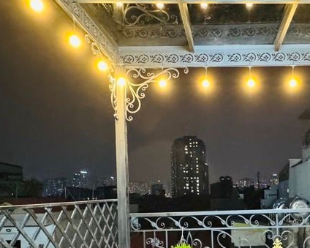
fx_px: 303
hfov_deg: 52.0
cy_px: 203
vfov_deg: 42.3
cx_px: 230
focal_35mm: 33
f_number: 2.2
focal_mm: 2.22
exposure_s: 1/33
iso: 1000
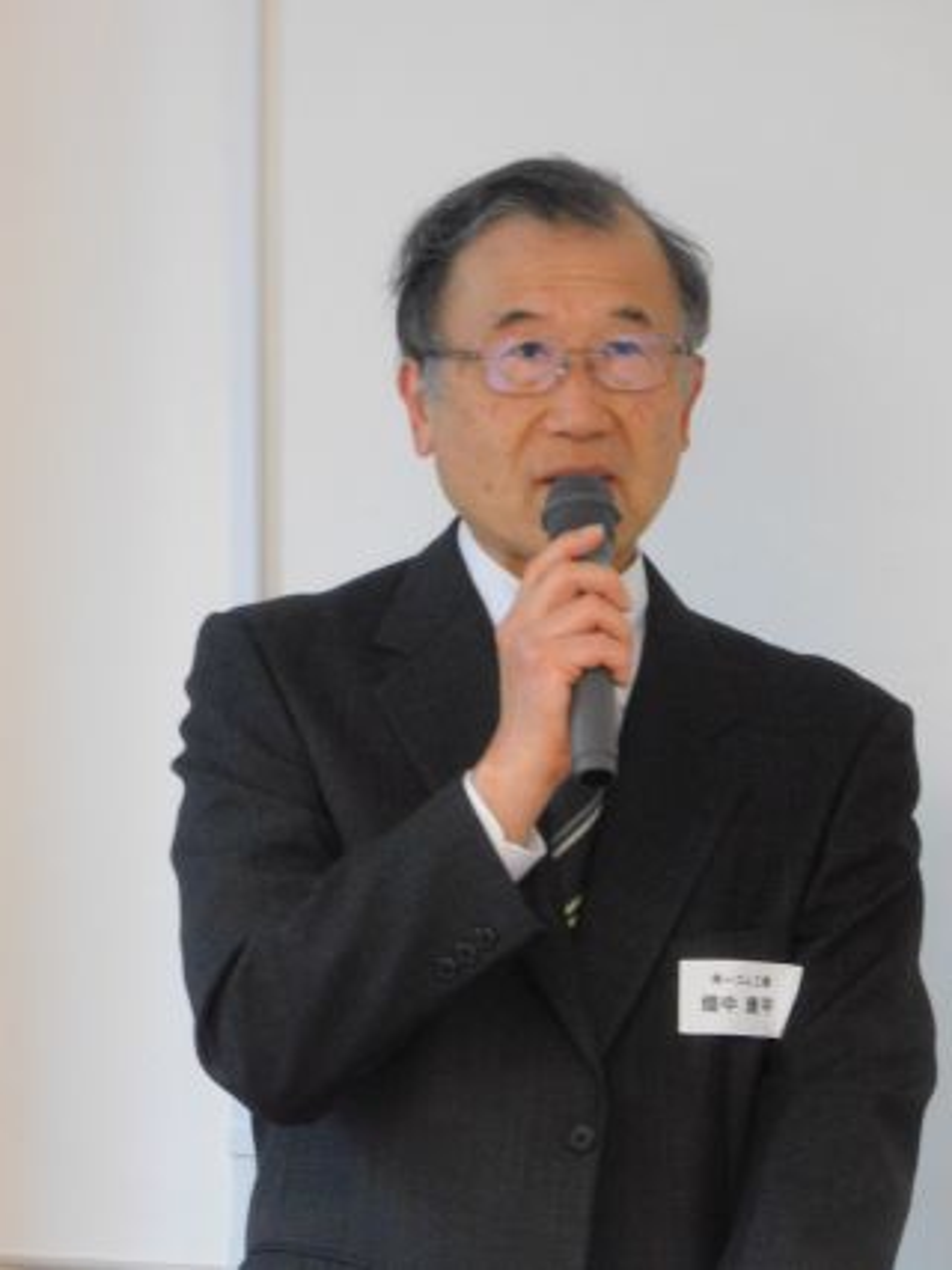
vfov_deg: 6.7
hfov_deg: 5.1
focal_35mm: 294
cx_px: 476
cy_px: 635
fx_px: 10786
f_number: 5.7
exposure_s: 1/25
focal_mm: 52.2
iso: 800
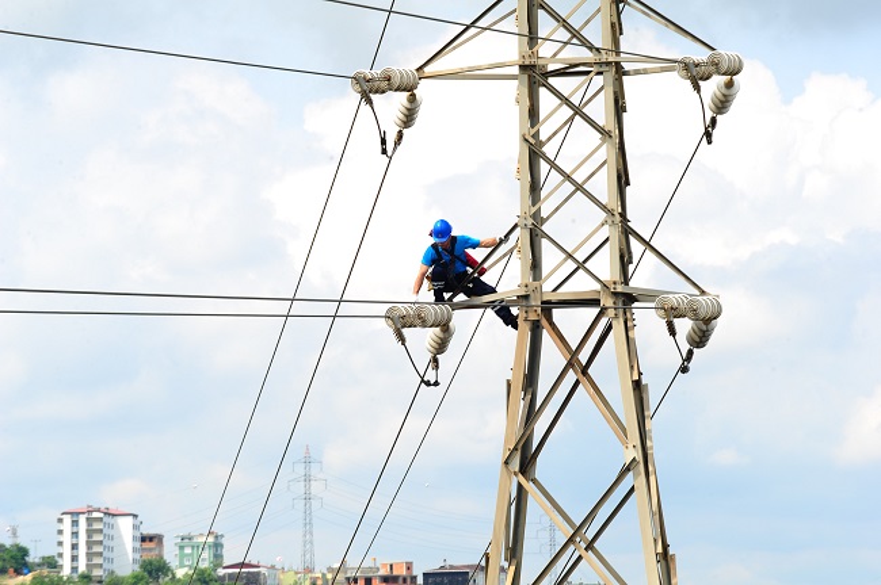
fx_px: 4156
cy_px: 292
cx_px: 440
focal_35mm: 170
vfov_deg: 8.1
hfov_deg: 12.1
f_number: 13
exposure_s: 1/100
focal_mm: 170
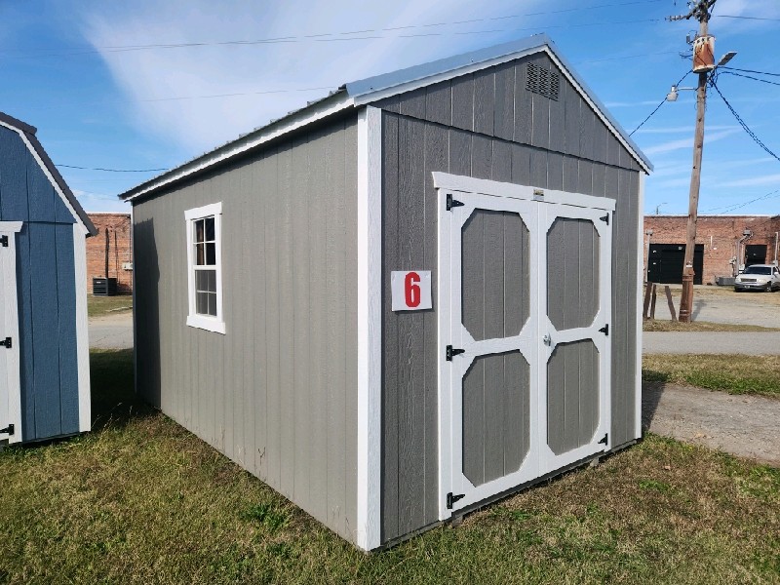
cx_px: 390
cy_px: 292
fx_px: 518
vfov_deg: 58.9
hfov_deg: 73.9
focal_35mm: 23
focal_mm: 5.4
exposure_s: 1/1429
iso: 20
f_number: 1.8
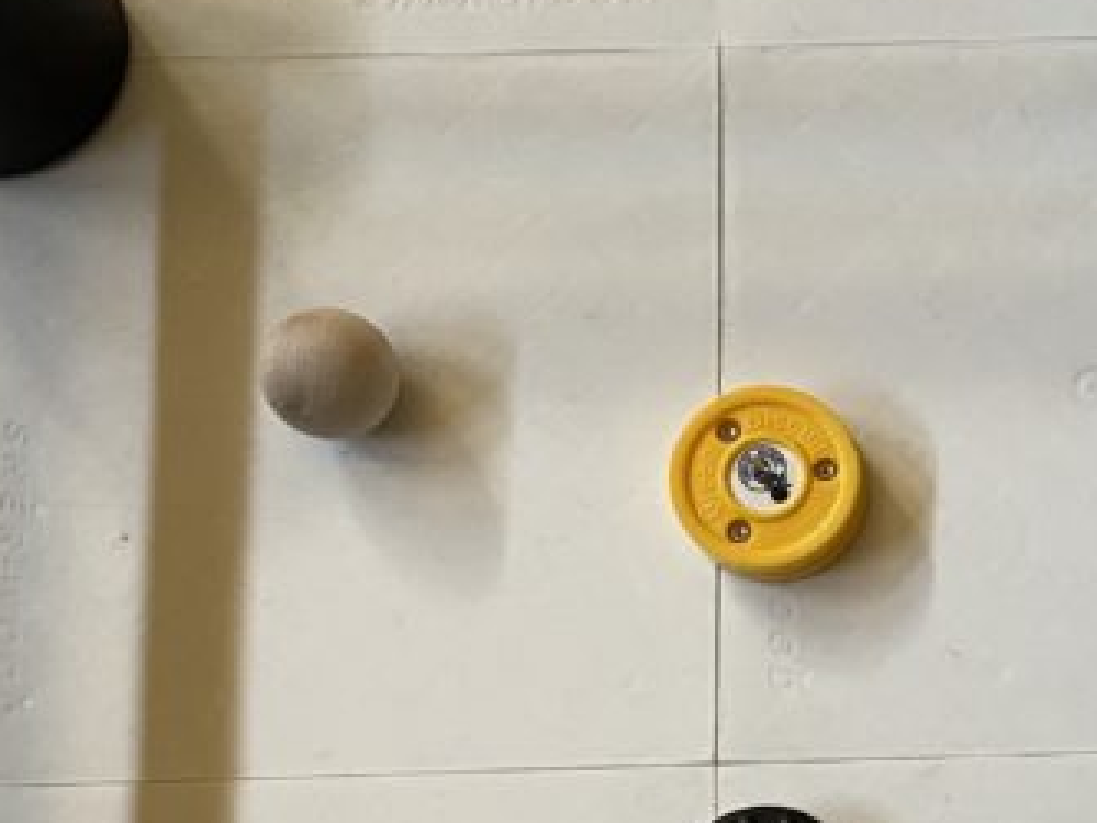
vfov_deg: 18.2
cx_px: 1235
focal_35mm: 80
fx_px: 2536
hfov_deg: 22.8
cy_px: 741
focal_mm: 4.25
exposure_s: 1/60
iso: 200
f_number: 1.8
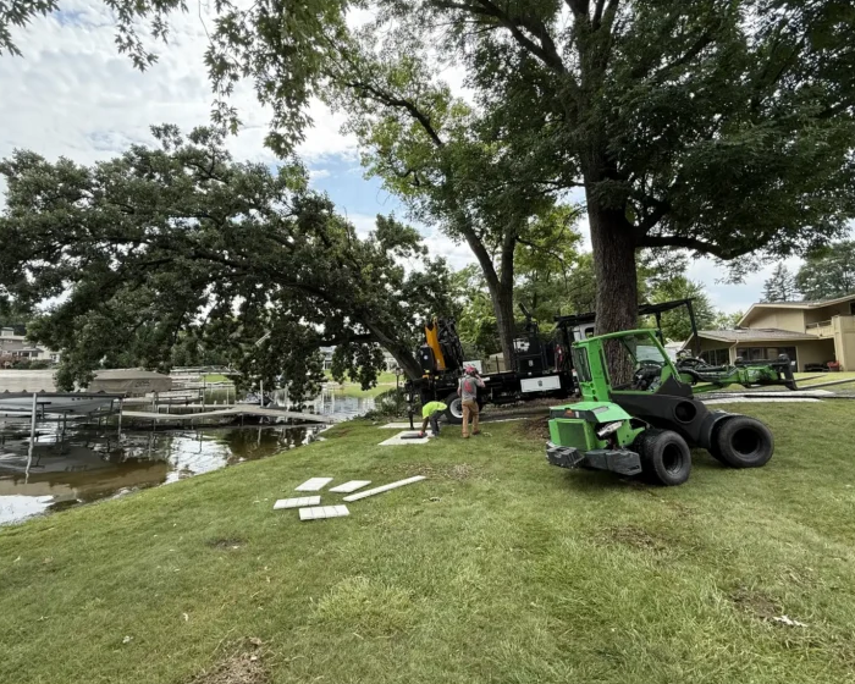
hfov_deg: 96.8
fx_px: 380
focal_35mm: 15
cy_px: 341
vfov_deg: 84.0
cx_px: 423
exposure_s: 1/502
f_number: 2.2
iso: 64
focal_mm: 2.22
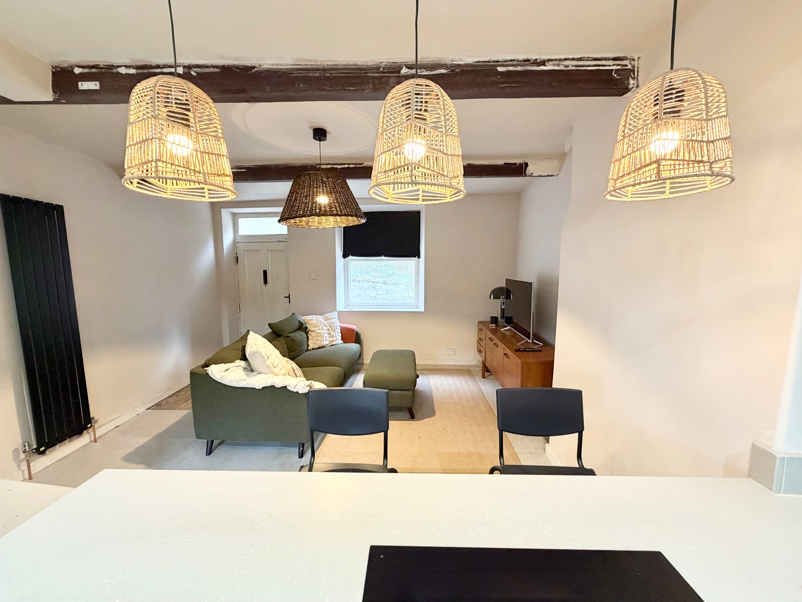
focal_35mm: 14
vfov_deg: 85.7
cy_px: 301
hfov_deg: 102.1
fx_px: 324
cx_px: 401
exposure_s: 1/50
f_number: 2.2
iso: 320
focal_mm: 2.22
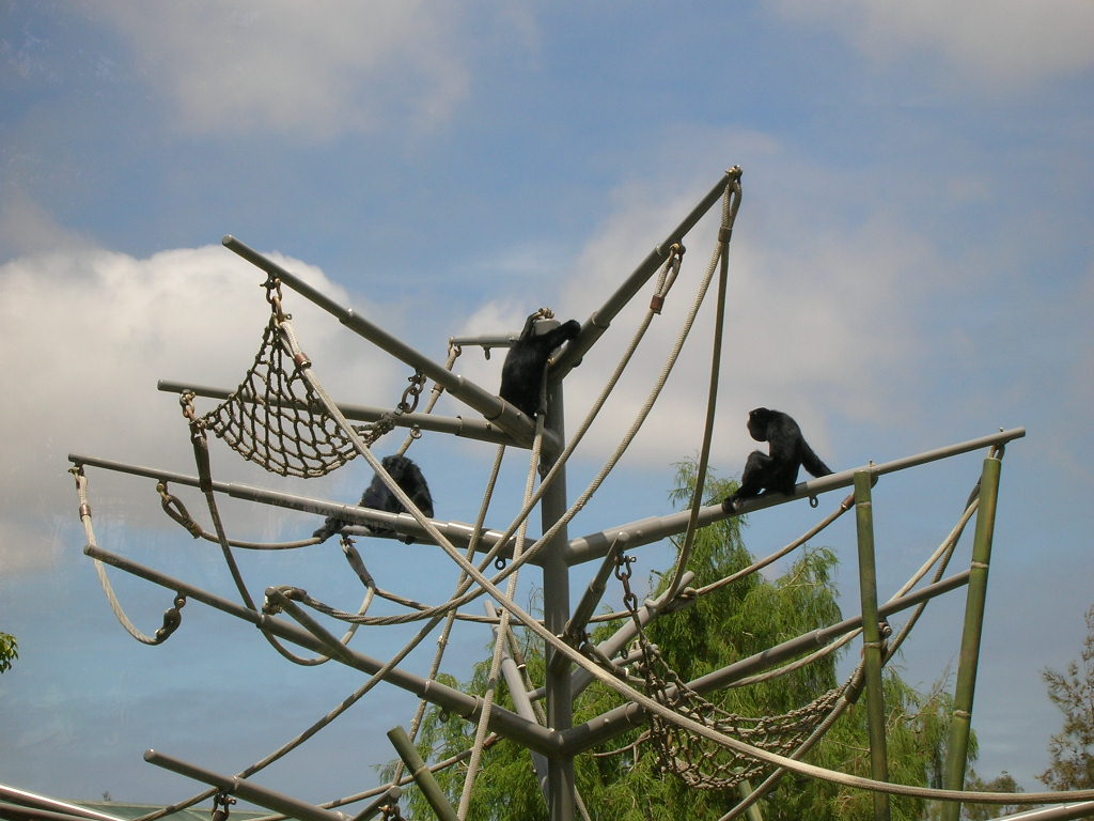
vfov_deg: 14.5
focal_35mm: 102
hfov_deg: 19.3
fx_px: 3224
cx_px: 547
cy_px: 410
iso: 50
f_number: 8.2
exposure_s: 1/140
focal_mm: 17.1
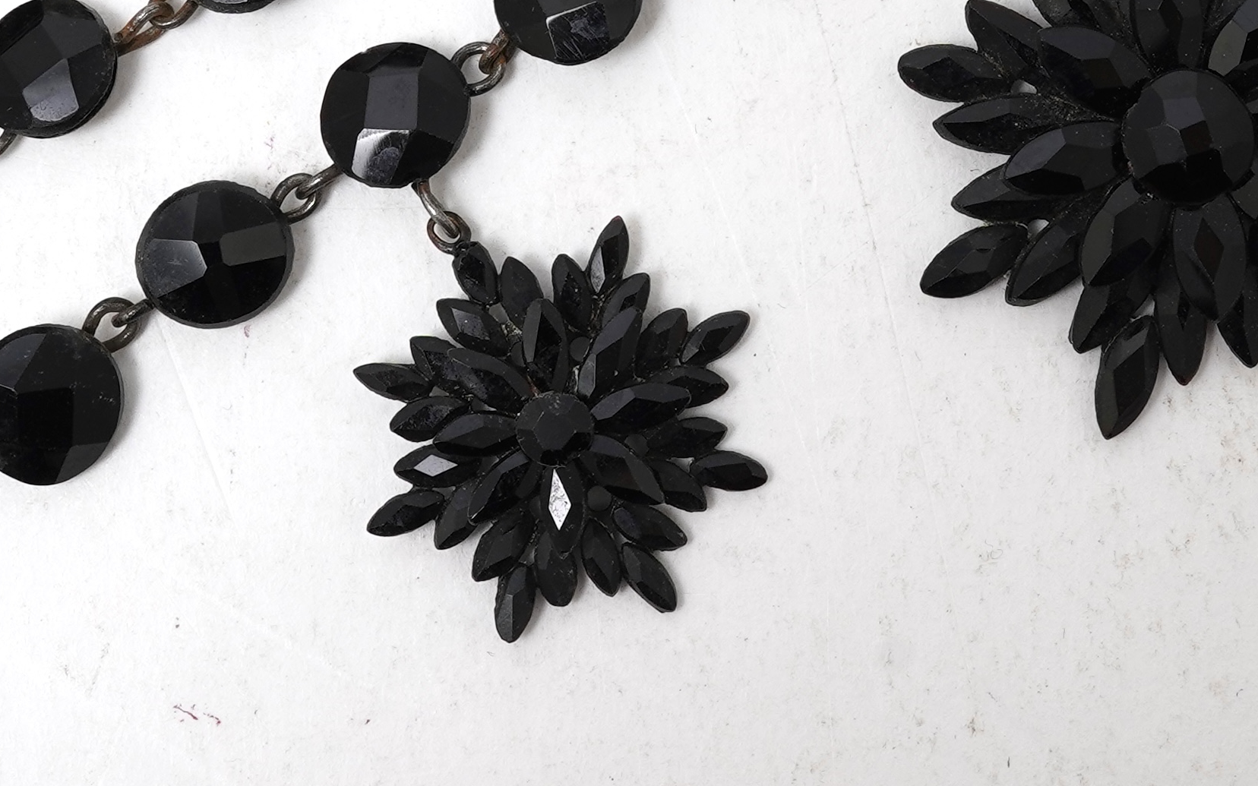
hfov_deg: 19.0
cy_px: -131
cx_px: 842
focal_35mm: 109
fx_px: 3737
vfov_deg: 11.8
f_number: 18
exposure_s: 1/125
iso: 320
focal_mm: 30
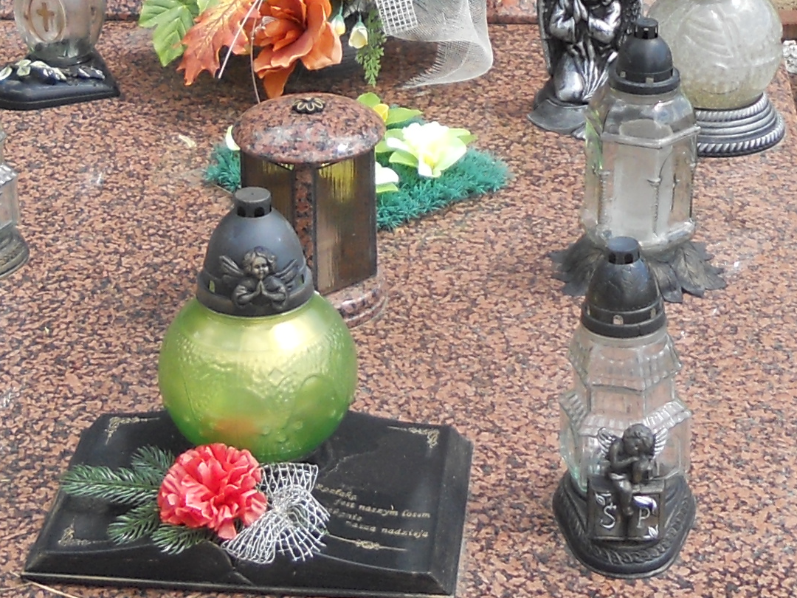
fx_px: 2302
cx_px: 368
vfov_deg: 14.4
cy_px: -73
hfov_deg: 19.6
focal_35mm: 100
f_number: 3.2
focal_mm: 4.9
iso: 80
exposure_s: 1/320
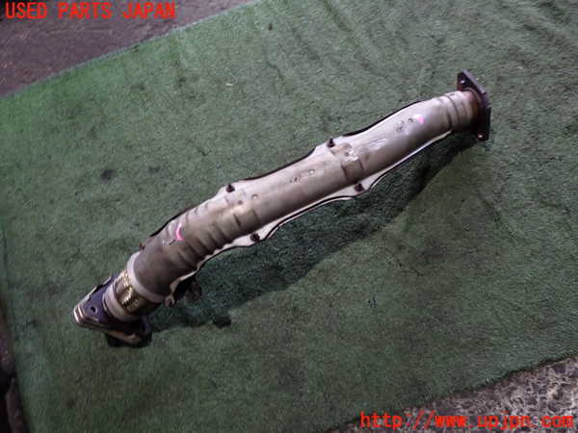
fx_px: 501
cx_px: 289
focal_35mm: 30
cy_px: 216
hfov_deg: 60.0
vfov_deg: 46.8
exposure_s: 1/30
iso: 250
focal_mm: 5.4
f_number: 2.3
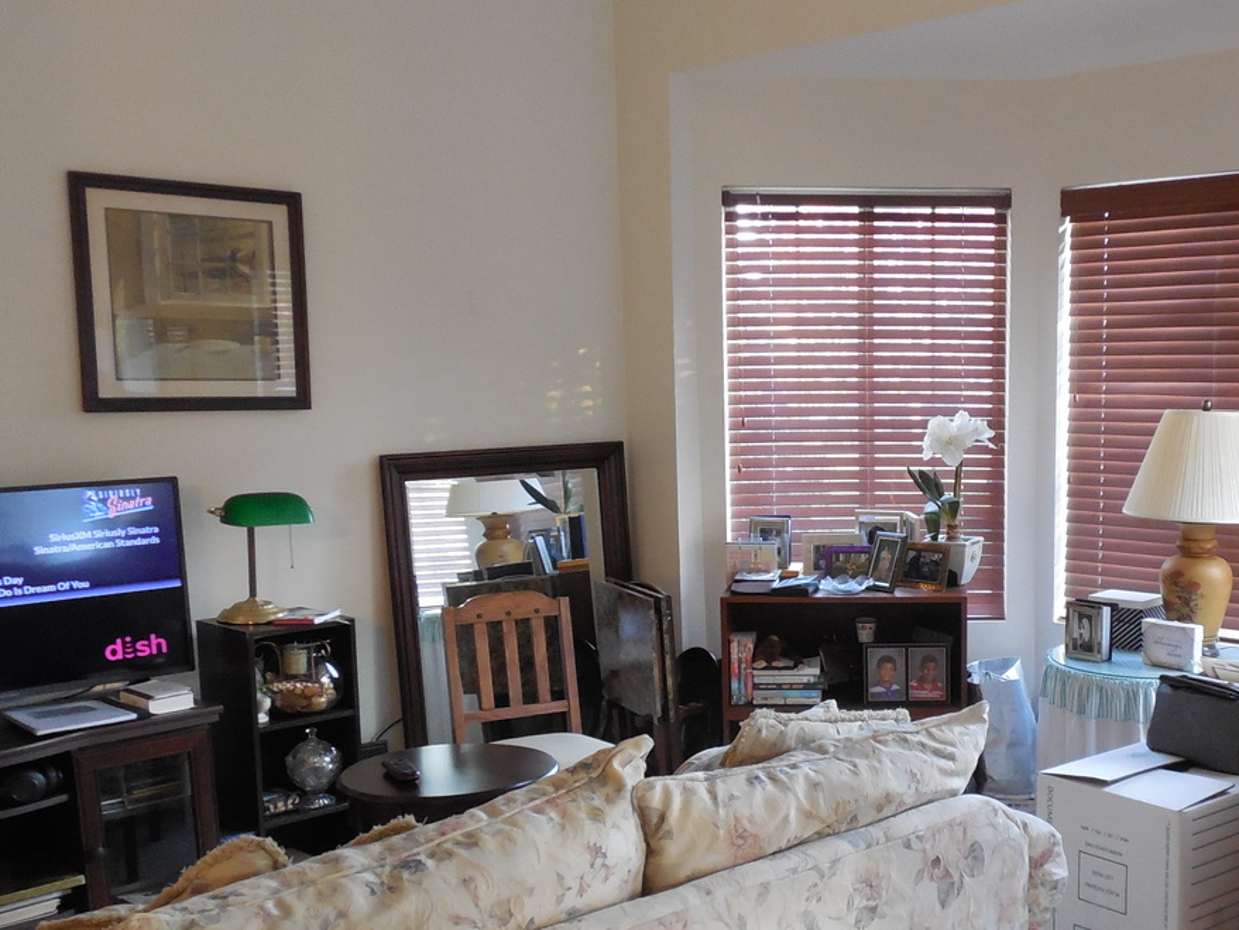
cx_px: 903
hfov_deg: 44.5
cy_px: 594
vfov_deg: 34.9
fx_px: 1468
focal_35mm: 41
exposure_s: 1/10
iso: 400
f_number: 3.3
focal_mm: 4.5
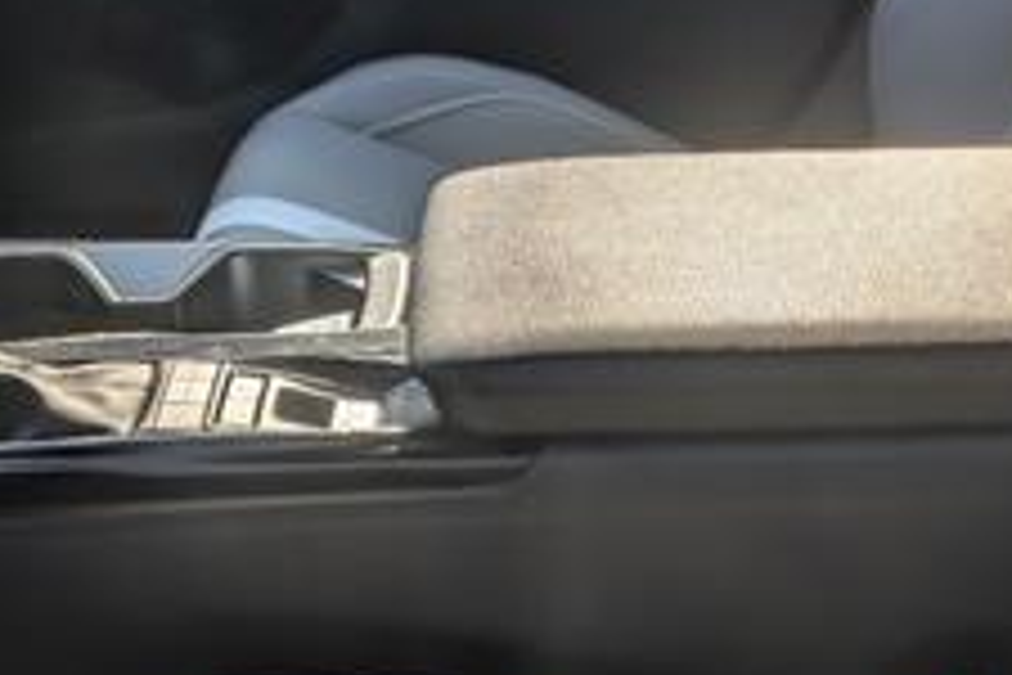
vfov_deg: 19.1
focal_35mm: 71
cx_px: 499
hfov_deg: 28.5
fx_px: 1996
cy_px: 446
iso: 22
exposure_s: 1/435
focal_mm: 6.9
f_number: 1.68
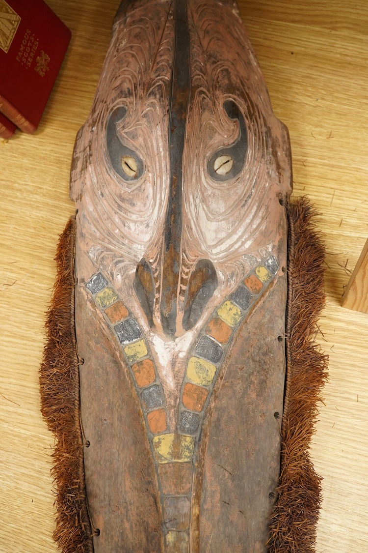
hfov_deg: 29.9
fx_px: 690
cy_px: 276
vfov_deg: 43.6
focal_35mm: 45
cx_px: 184
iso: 2000
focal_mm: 30
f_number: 8
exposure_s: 1/125
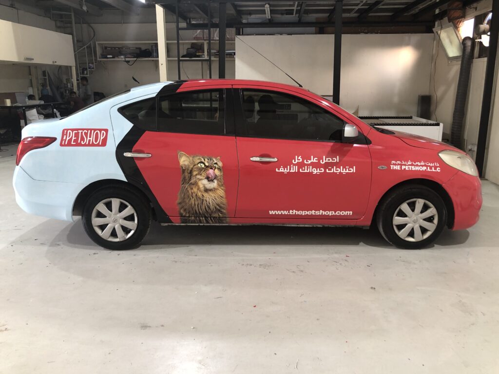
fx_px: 404
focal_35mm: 28
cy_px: 187
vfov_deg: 49.7
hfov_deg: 63.4
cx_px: 250
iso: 40
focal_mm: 4
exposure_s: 1/20
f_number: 1.8
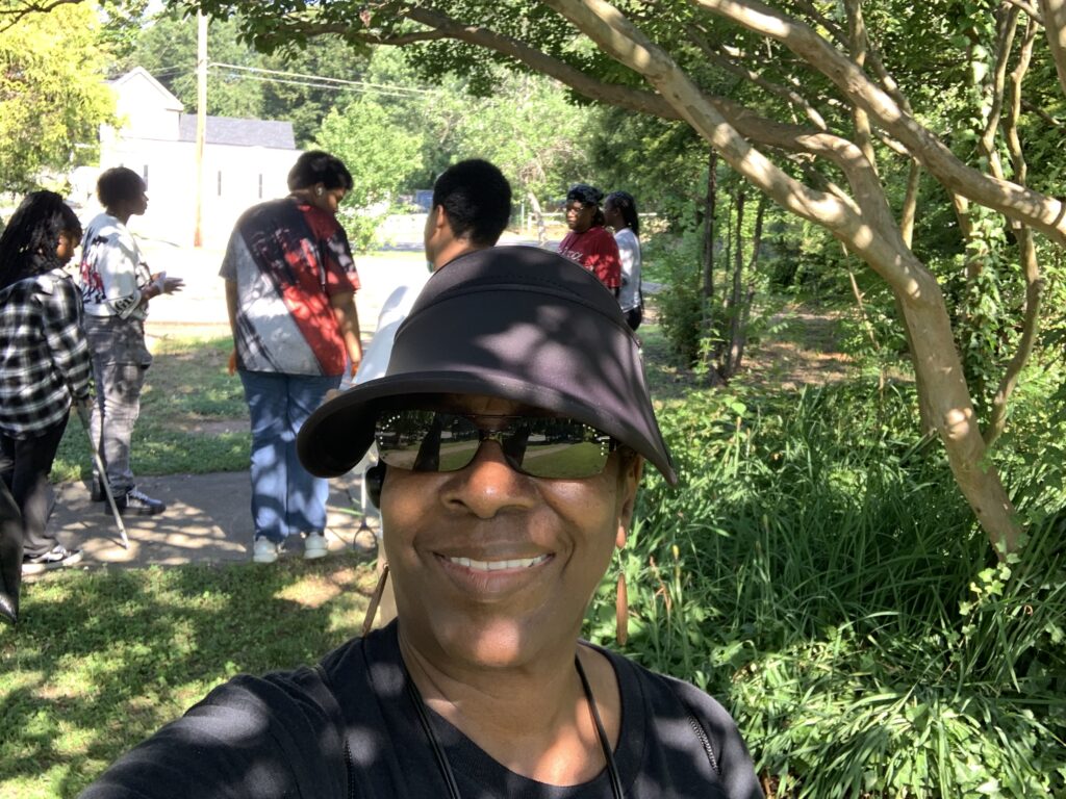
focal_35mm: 32
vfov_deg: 44.2
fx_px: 985
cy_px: 400
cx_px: 533
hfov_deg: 56.8
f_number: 2.2
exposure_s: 1/121
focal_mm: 2.87
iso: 64
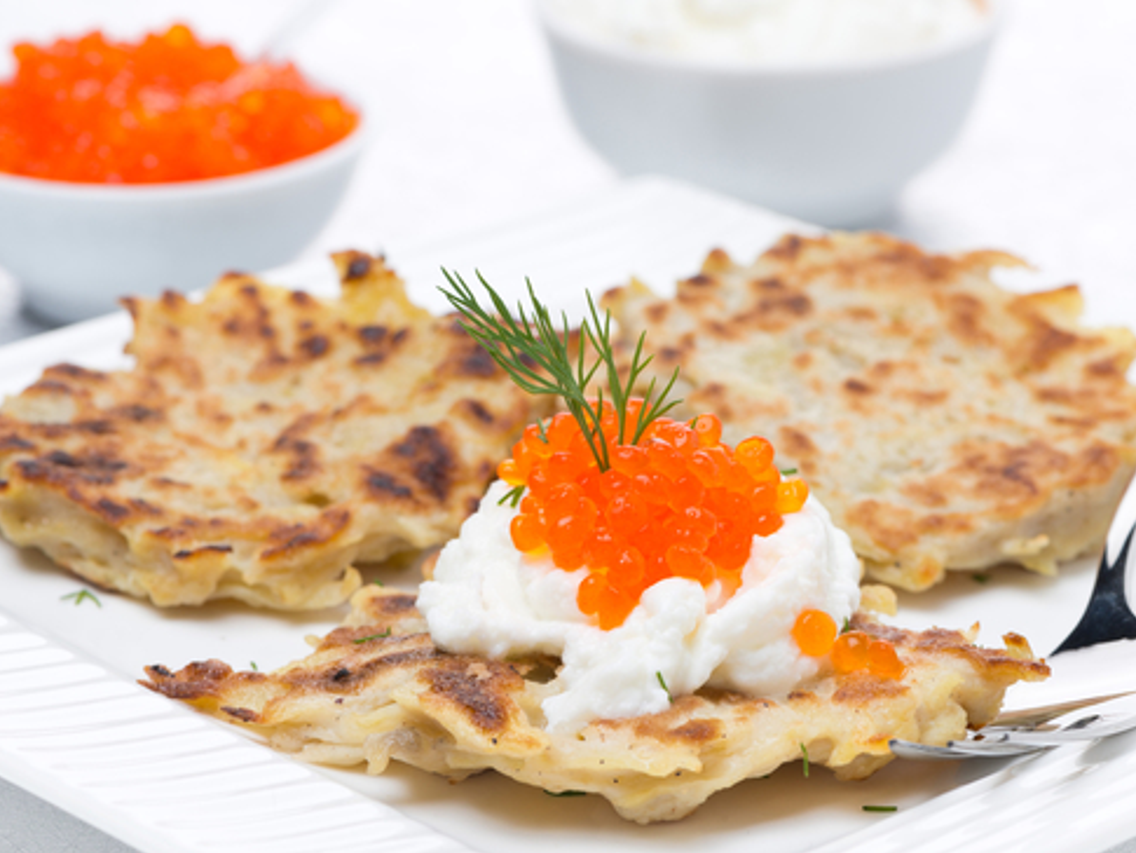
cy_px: 451
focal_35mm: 125
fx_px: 4103
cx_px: 625
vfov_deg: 11.9
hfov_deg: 15.8
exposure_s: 1/125
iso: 100
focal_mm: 105
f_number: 14
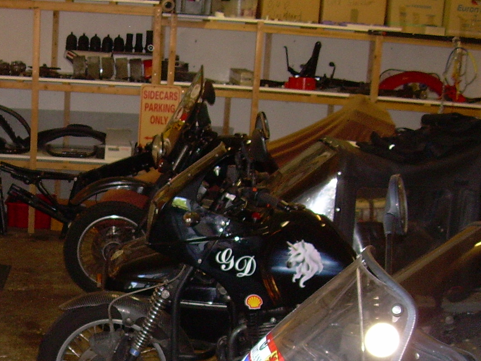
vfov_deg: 19.4
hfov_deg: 25.4
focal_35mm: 75
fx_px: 1042
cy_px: 299
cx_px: 76
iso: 183
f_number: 2.8
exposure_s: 1/60
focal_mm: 6.3
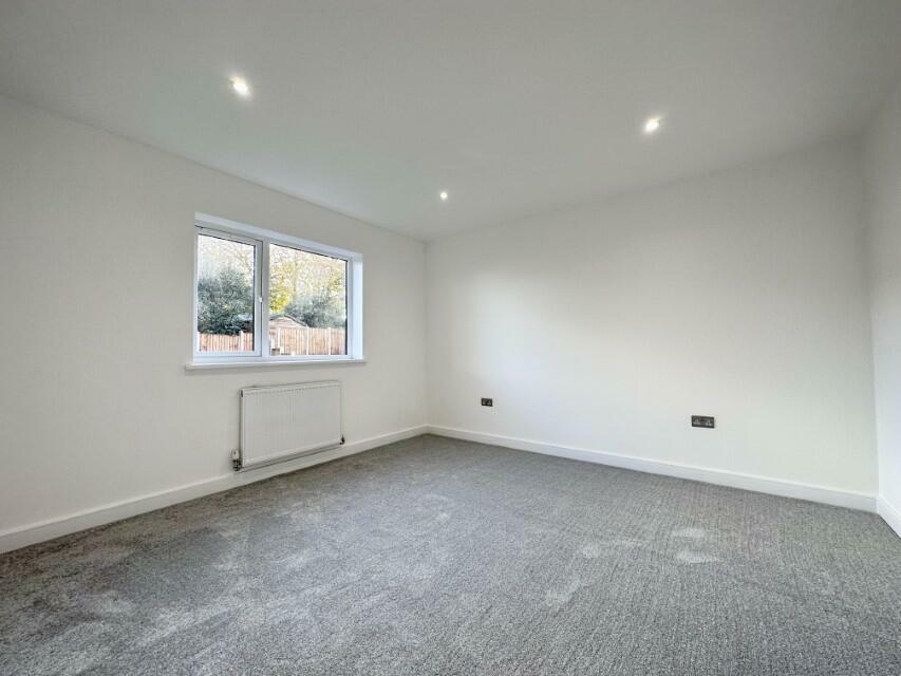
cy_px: 338
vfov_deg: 85.7
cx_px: 450
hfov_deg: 102.1
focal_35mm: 14
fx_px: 364
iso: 64
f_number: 2.2
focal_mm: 2.22
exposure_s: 1/100
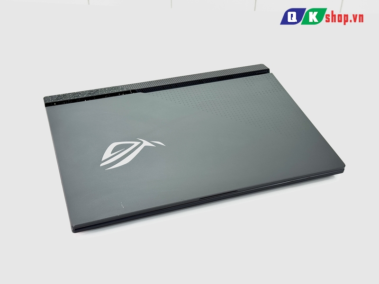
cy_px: 142
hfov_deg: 39.7
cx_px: 190
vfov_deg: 30.3
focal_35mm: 48
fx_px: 526
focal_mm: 6.76
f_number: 1.78
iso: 50
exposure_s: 1/130
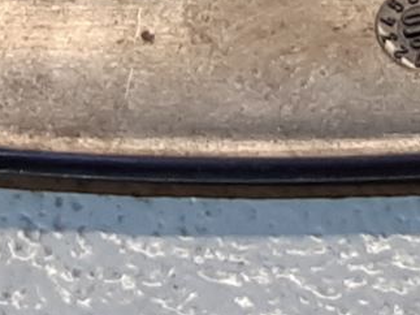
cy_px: -453
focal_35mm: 165
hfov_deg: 12.0
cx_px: 155
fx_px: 2001
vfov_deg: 8.2
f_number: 1.7
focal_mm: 3.93
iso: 50
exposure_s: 1/50
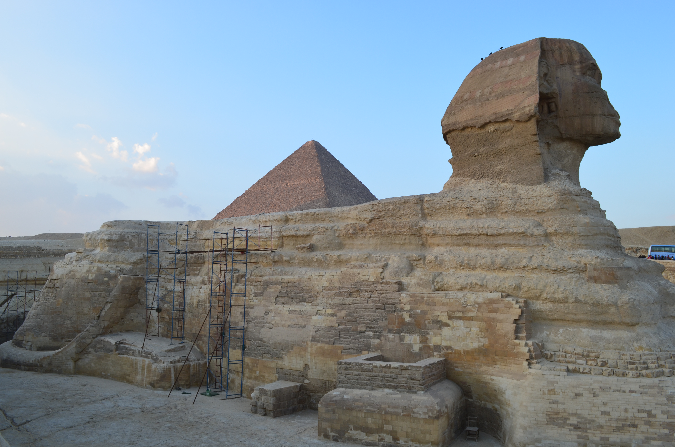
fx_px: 505
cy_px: 224
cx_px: 338
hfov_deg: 67.5
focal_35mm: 27
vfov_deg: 47.7
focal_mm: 18
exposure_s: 1/80
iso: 200
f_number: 10
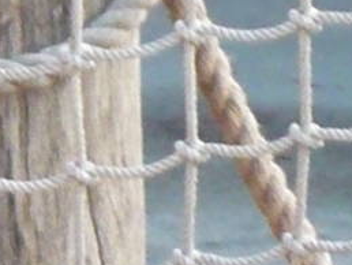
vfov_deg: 1.5
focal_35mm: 991
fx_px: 10087
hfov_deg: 2.0
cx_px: 10
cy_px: -254
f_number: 5.1
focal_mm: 16.5
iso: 320
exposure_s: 1/125
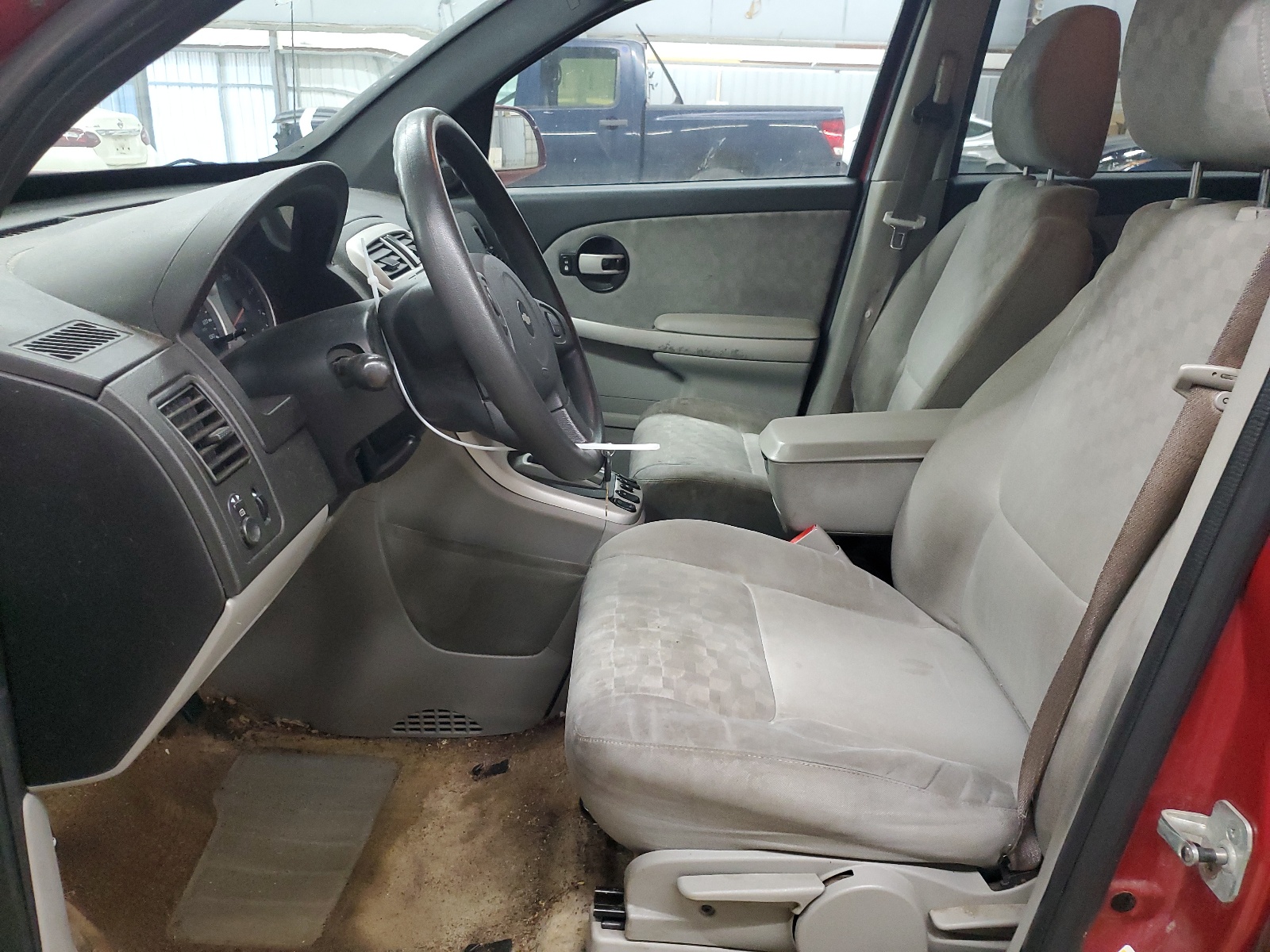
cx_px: 635
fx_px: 954
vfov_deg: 53.1
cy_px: 476
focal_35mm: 26
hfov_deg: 67.3
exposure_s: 1/60.2
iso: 302
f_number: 1.5
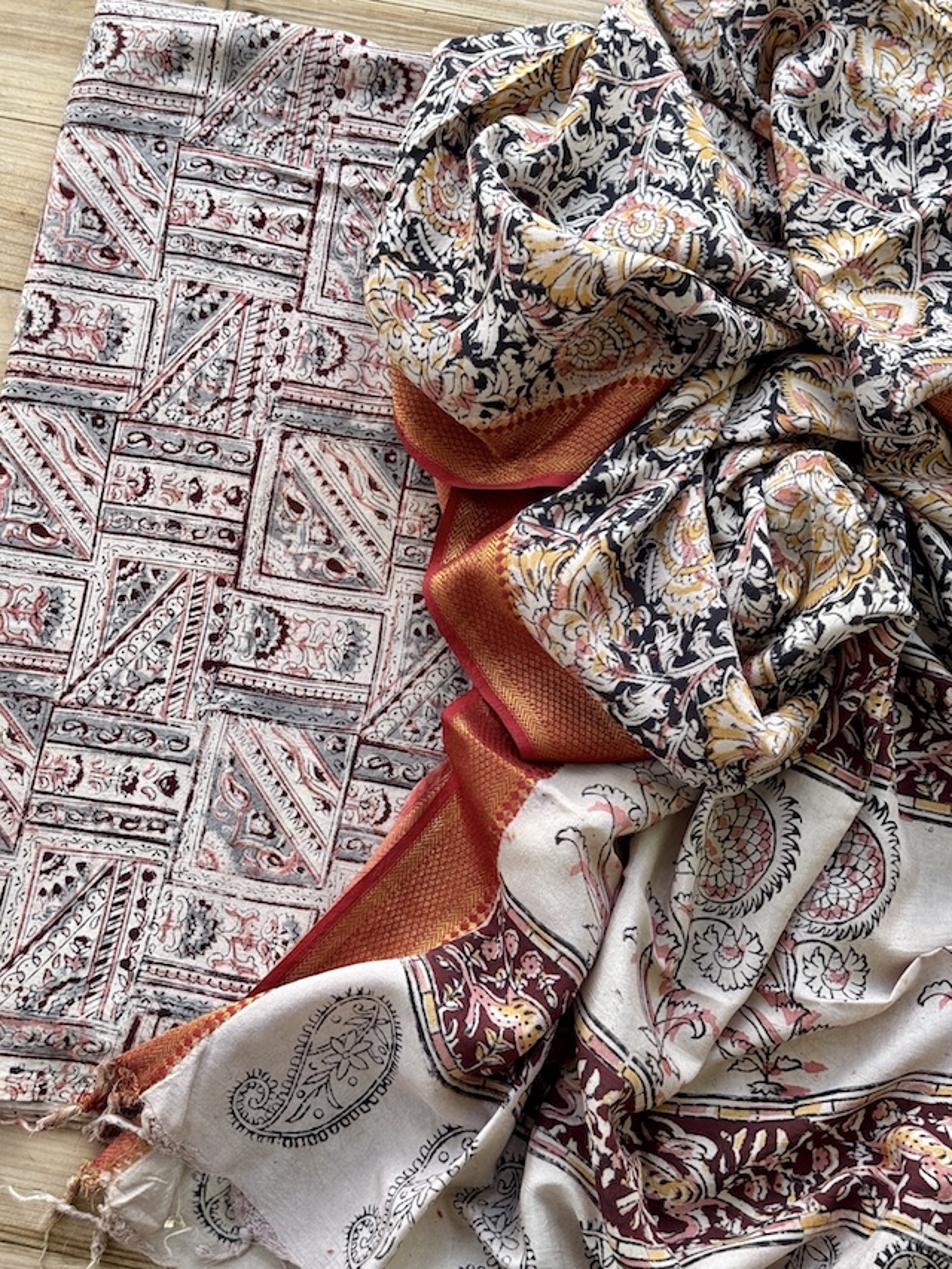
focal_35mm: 48
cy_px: 634
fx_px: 1760
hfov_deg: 30.3
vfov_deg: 39.7
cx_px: 476
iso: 64
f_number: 1.78
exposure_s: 1/323
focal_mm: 6.76
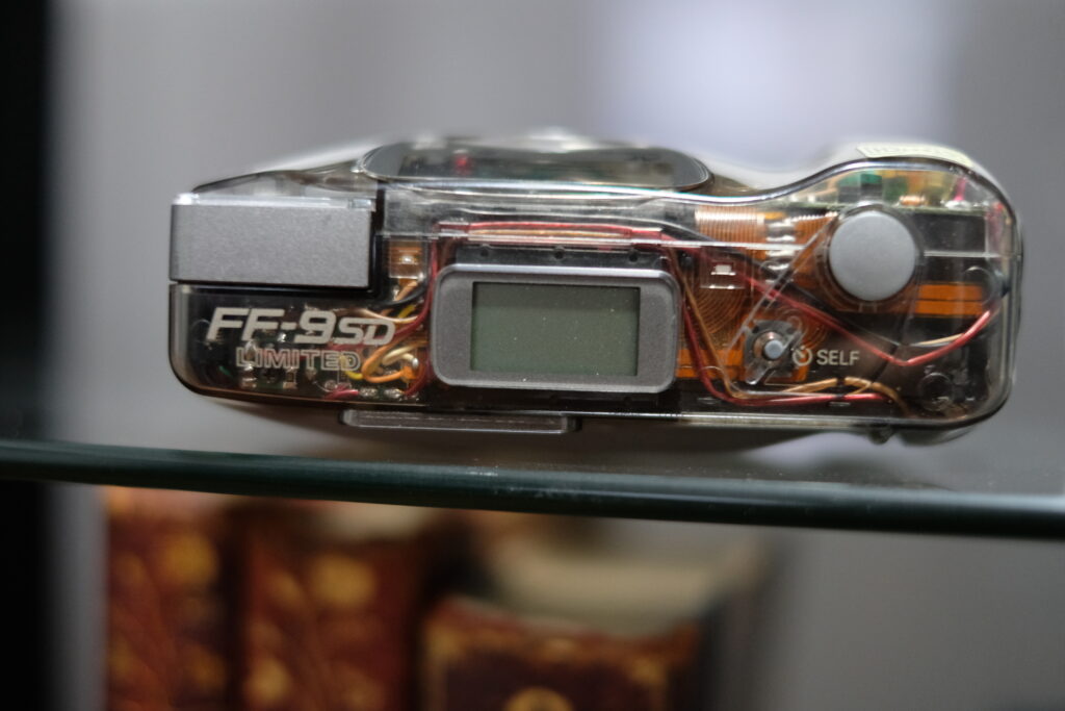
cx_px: 532
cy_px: 356
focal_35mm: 53
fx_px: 1568
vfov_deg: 25.5
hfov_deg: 37.5
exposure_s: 1/30
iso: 1600
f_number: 1.4
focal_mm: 35
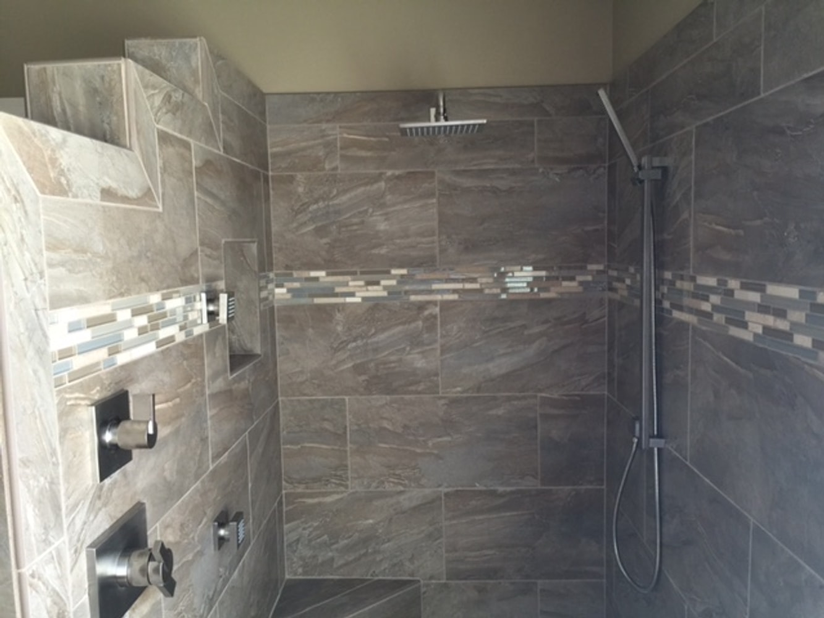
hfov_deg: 61.7
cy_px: 309
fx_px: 690
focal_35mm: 29
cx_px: 412
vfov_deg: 48.2
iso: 40
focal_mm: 4.15
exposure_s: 1/15
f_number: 2.2
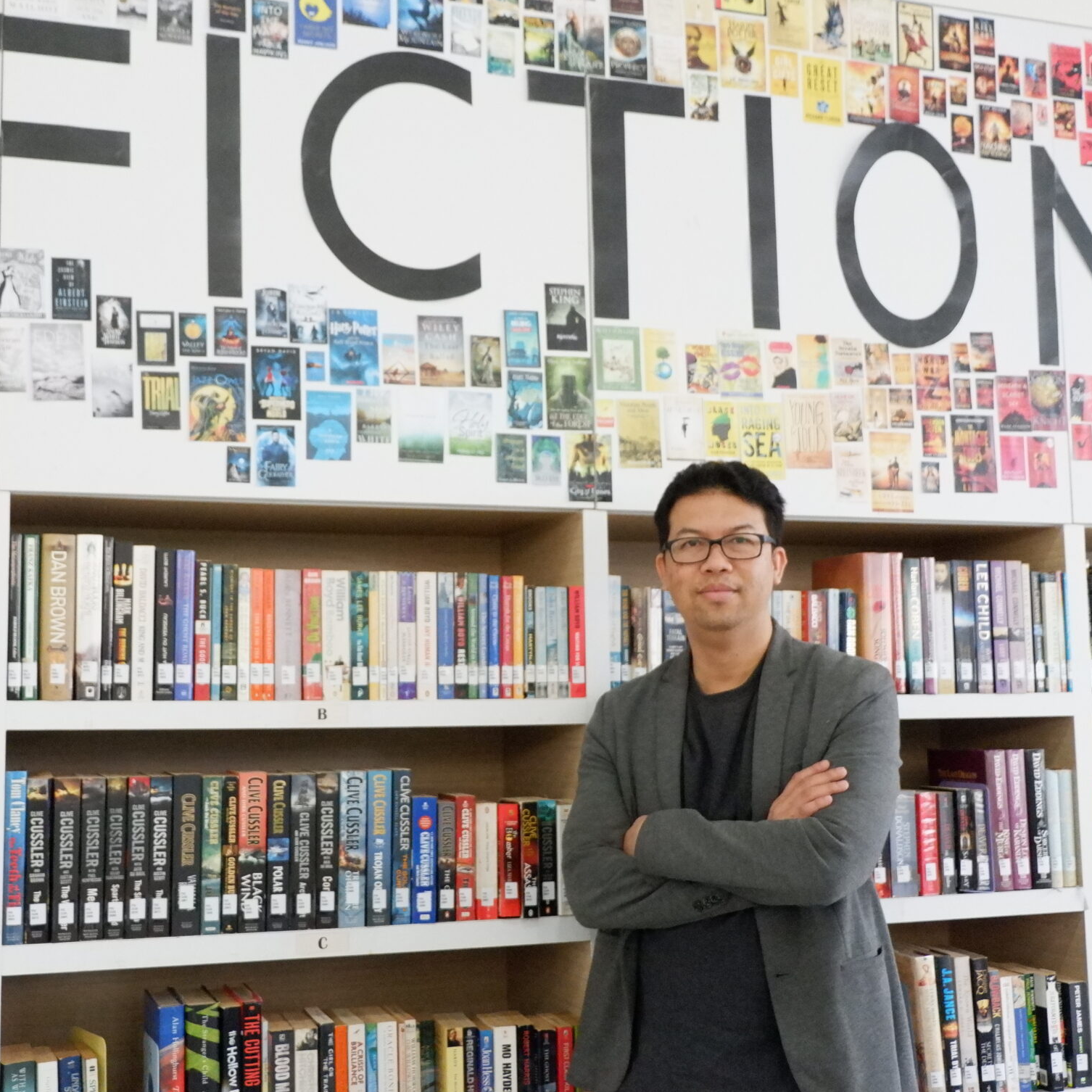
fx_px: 1392
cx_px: 450
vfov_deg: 42.8
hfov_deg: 42.7
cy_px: 564
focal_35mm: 39
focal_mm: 18.2
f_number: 3.6
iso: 6400
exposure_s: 1/140
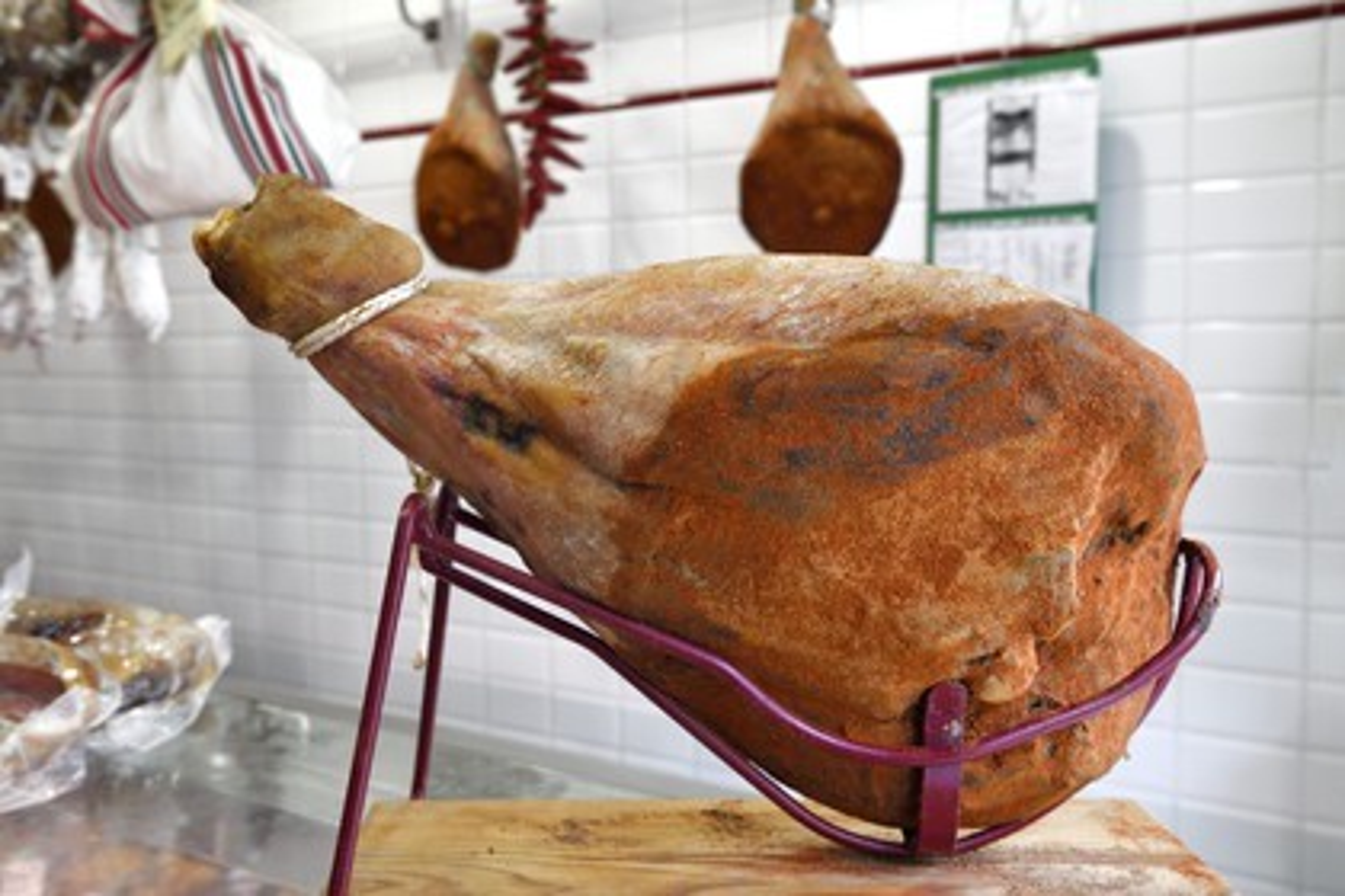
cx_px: 672
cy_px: 448
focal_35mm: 36
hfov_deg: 53.1
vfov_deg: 36.9
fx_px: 1345
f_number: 6.3
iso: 800
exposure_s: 1/50
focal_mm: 36
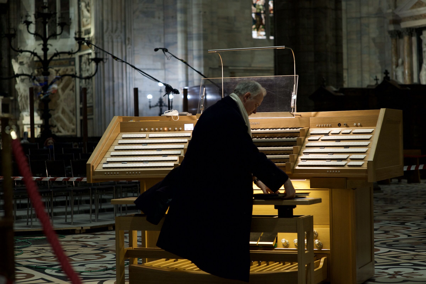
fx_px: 1005
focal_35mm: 85
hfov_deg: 23.9
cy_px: 142
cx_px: 213
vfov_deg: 16.1
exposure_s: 1/160
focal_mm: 85
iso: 2200
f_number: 4
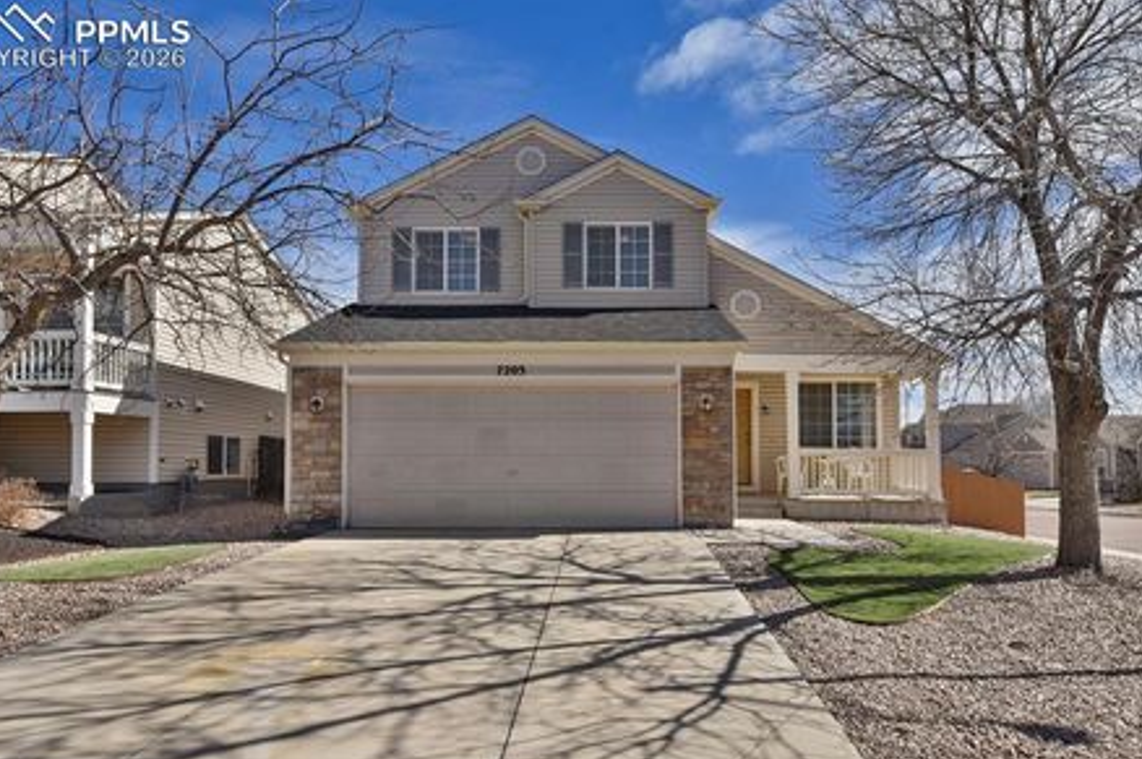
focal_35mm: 24
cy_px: 430
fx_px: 760
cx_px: 587
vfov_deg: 52.9
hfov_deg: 73.8
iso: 250
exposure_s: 1/160
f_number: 8
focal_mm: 21
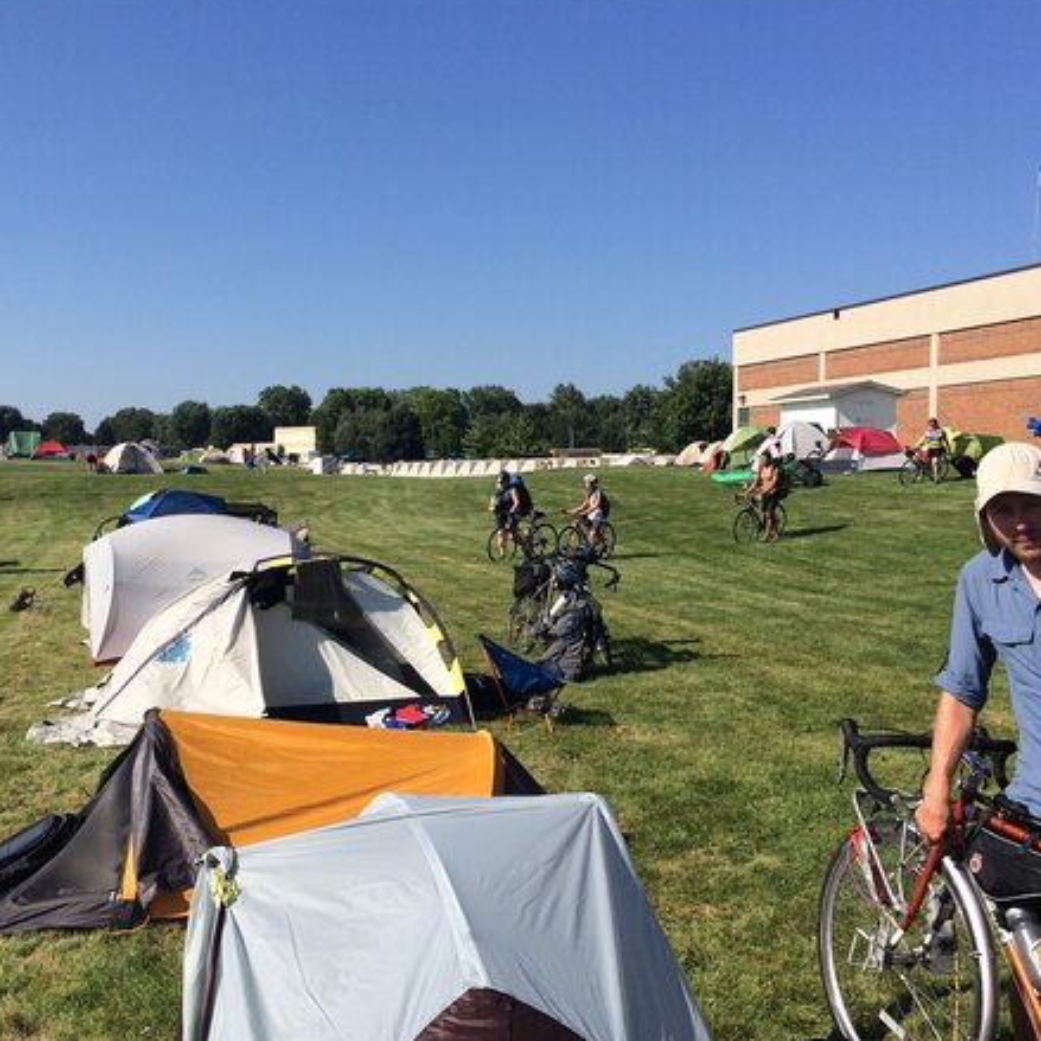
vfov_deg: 47.2
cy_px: 519
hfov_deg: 47.1
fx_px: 1191
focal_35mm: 35
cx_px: 465
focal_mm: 4.15
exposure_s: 1/2740
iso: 32
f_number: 2.2
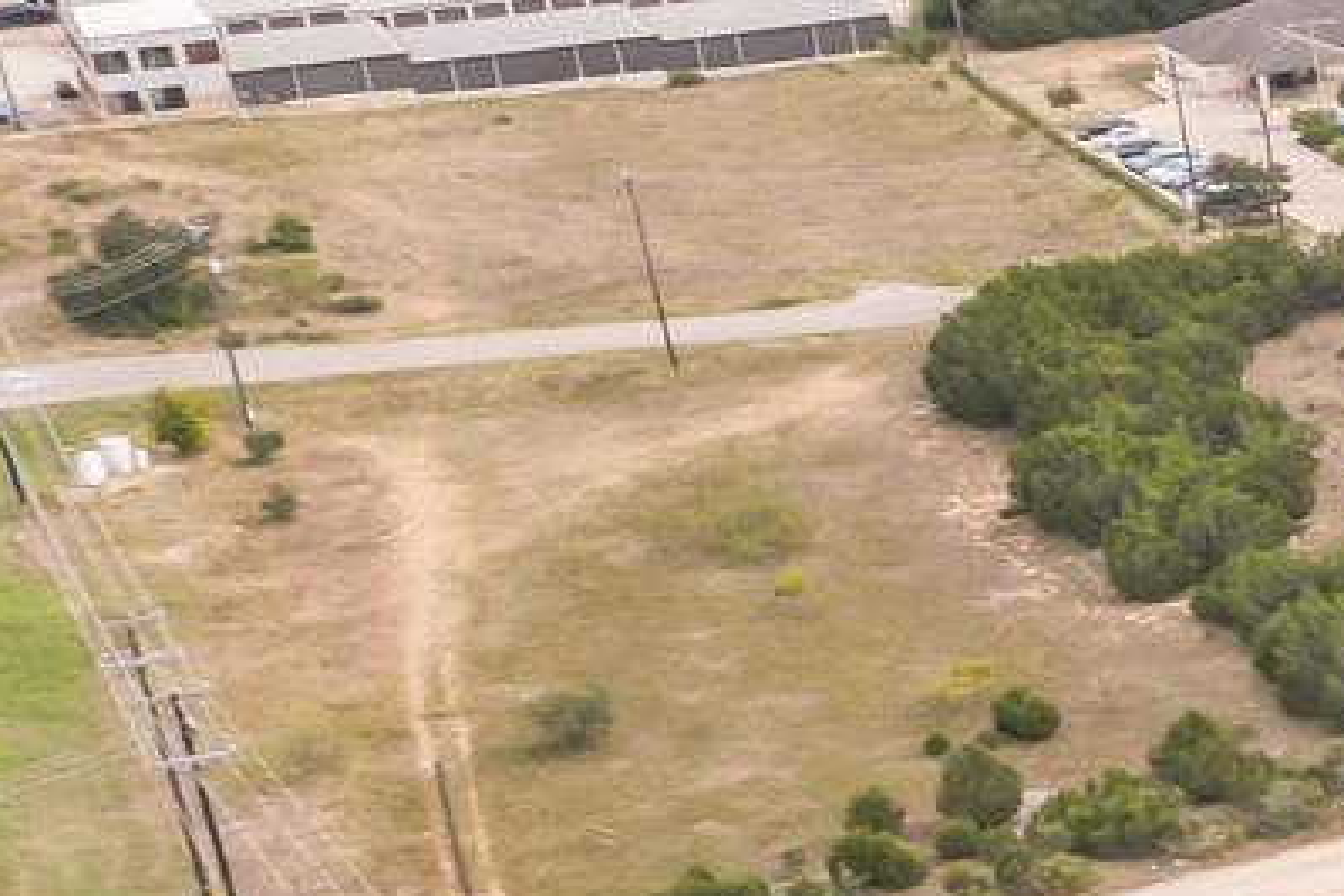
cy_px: 1086
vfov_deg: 11.9
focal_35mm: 113
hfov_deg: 13.4
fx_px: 4218
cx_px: 3227
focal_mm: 8.4
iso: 200
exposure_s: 1/1250
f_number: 2.8
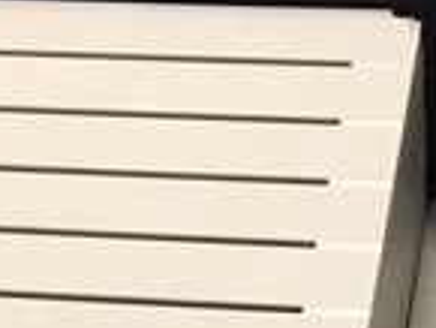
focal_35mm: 128
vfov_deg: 10.6
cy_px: 662
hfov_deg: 15.2
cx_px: 397
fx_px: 1614
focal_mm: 4.15
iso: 125
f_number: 2.2
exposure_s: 1/30
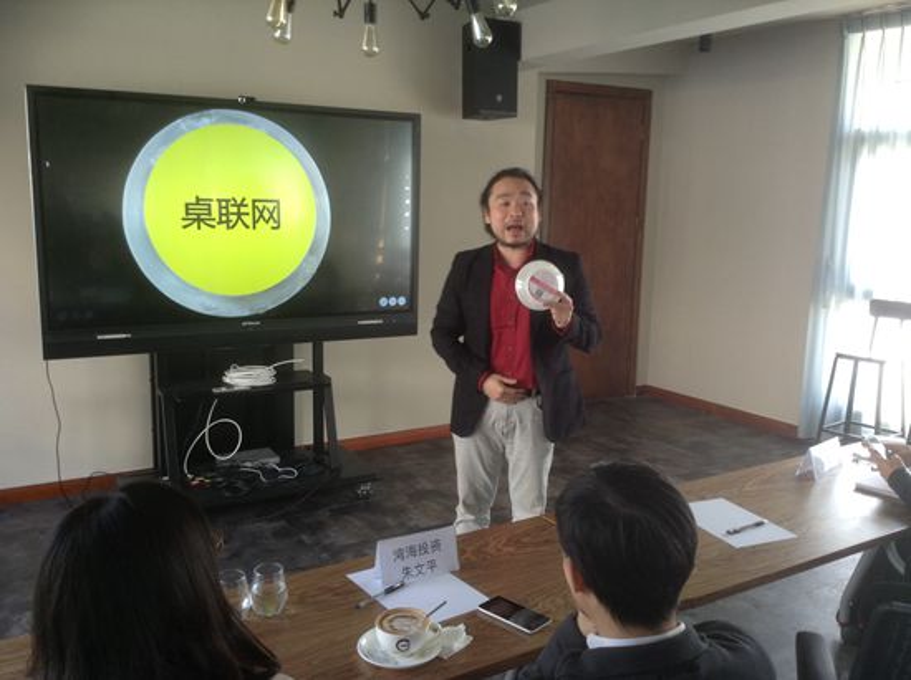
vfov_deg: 42.9
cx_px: 456
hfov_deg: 55.4
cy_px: 340
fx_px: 867
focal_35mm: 33
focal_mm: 3.3
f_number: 2.4
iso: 40
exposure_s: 1/24
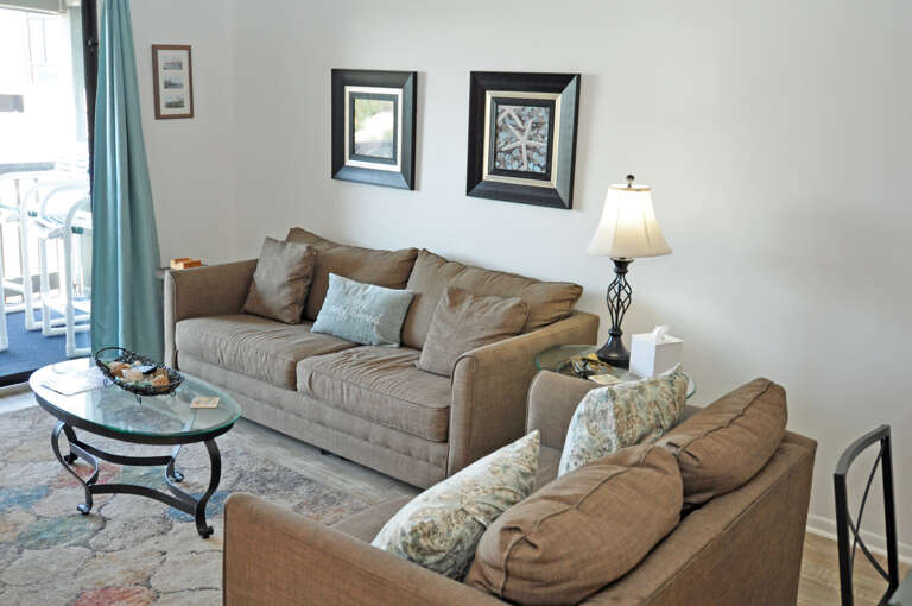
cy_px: 303
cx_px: 456
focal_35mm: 36
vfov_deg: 36.8
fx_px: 911
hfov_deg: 53.2
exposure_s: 1/80
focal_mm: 24
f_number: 4.5
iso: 400
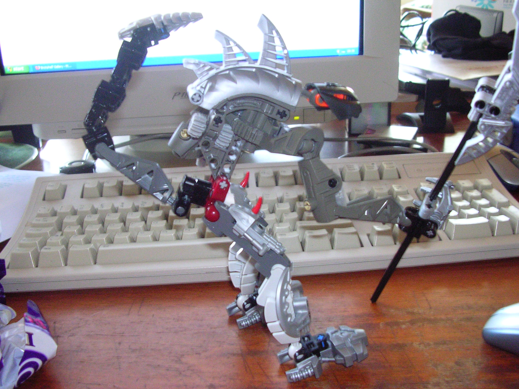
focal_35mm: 38
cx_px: 260
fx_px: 570
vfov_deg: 37.7
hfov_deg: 49.0
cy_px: 194
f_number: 2.8
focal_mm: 5.8
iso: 400
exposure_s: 1/5.1
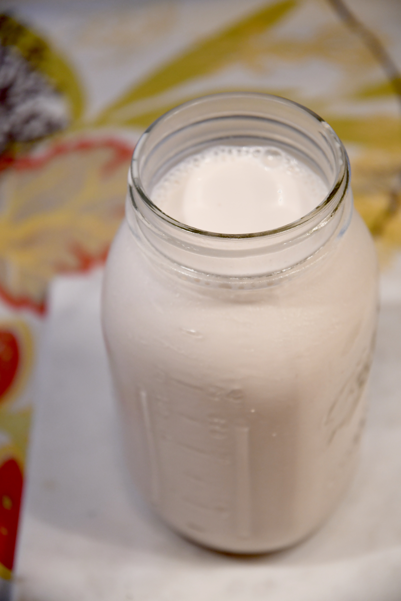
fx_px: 1303
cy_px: 300
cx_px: 200
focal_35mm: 78
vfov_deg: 26.0
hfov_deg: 17.5
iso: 560
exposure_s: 1/80
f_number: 3.8
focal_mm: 52
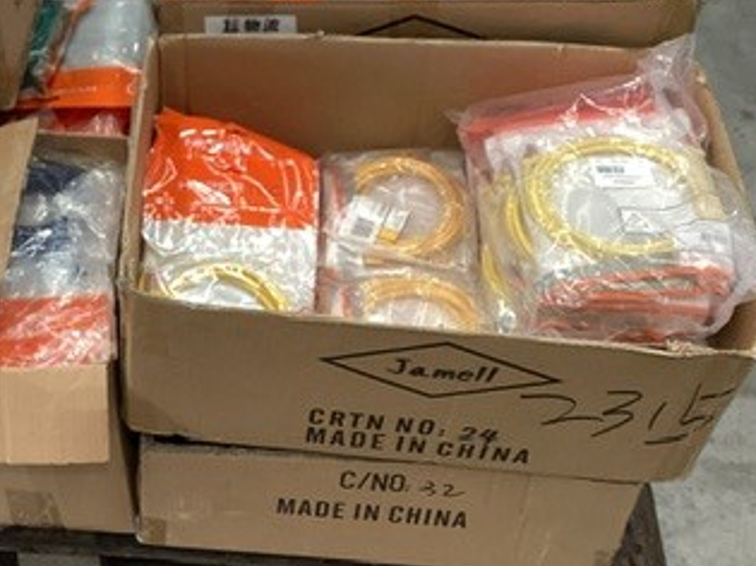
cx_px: 70
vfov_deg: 23.2
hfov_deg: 29.4
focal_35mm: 63
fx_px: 1375
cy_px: 182
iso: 80
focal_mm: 3.3
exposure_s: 1/50
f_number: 2.4
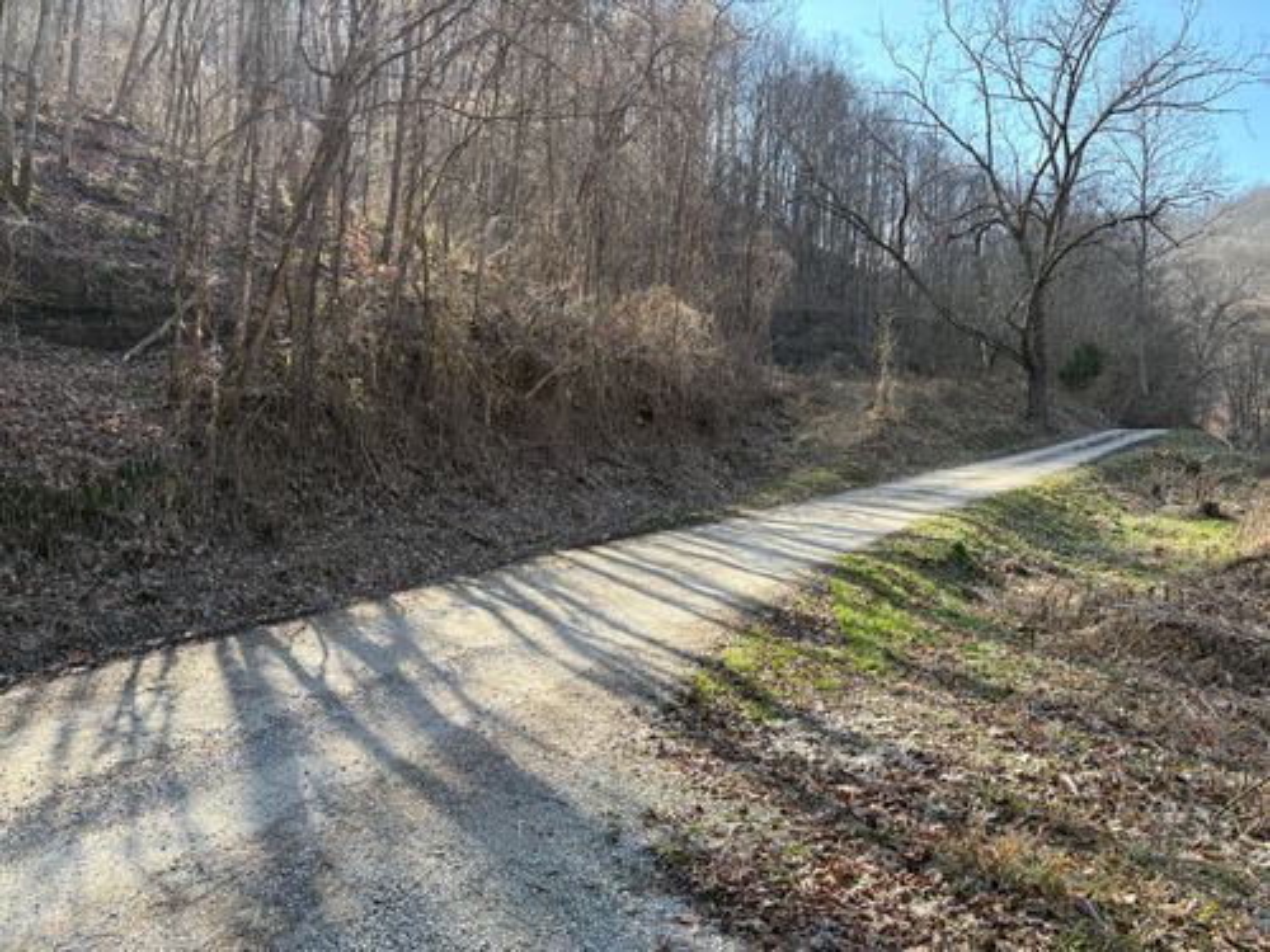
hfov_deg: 67.3
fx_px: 954
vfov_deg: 53.1
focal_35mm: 26
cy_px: 476
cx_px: 635
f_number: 1.6
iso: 50
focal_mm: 5.96
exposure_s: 1/531
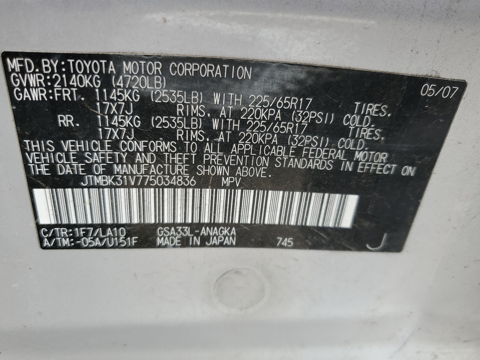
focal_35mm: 26
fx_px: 361
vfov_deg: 53.1
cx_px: 240
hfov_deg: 67.3
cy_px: 180
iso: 50
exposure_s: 1/169
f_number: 1.5
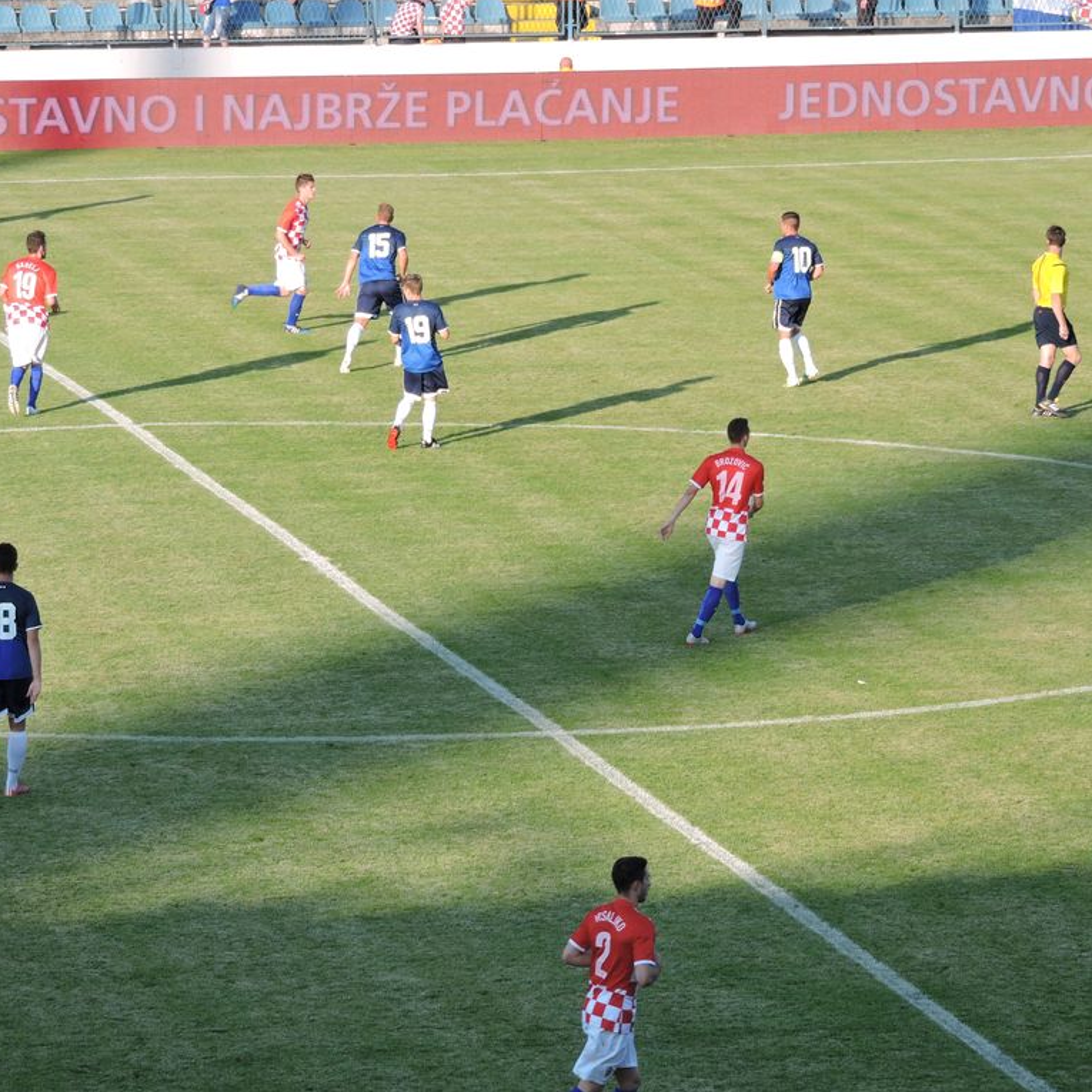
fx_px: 7816
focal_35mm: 219
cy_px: 545
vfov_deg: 8.0
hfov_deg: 8.0
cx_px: 511
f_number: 4.6
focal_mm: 33
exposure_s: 1/200
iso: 100
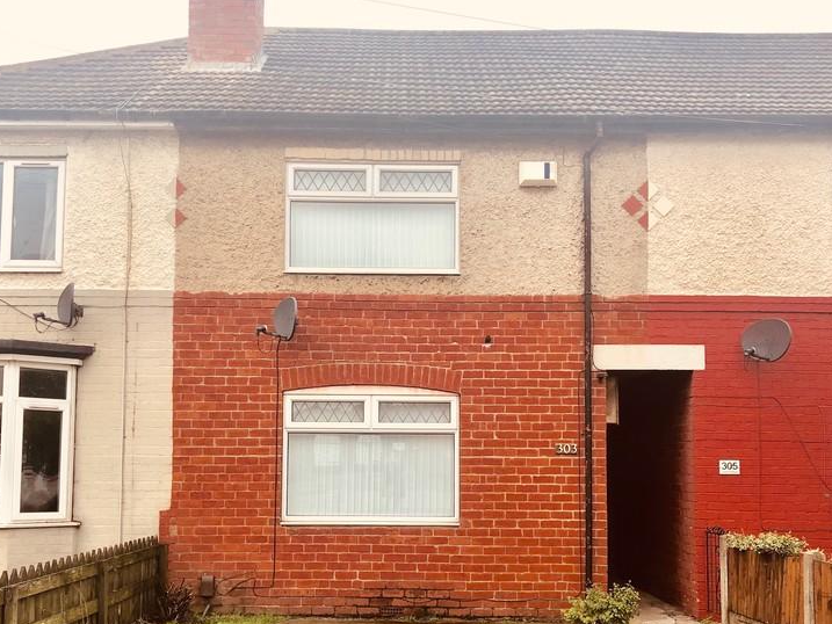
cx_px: 391
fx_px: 962
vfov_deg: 35.7
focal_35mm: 40
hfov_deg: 46.8
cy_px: 406
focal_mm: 3.99
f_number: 1.8
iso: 20
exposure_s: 1/108
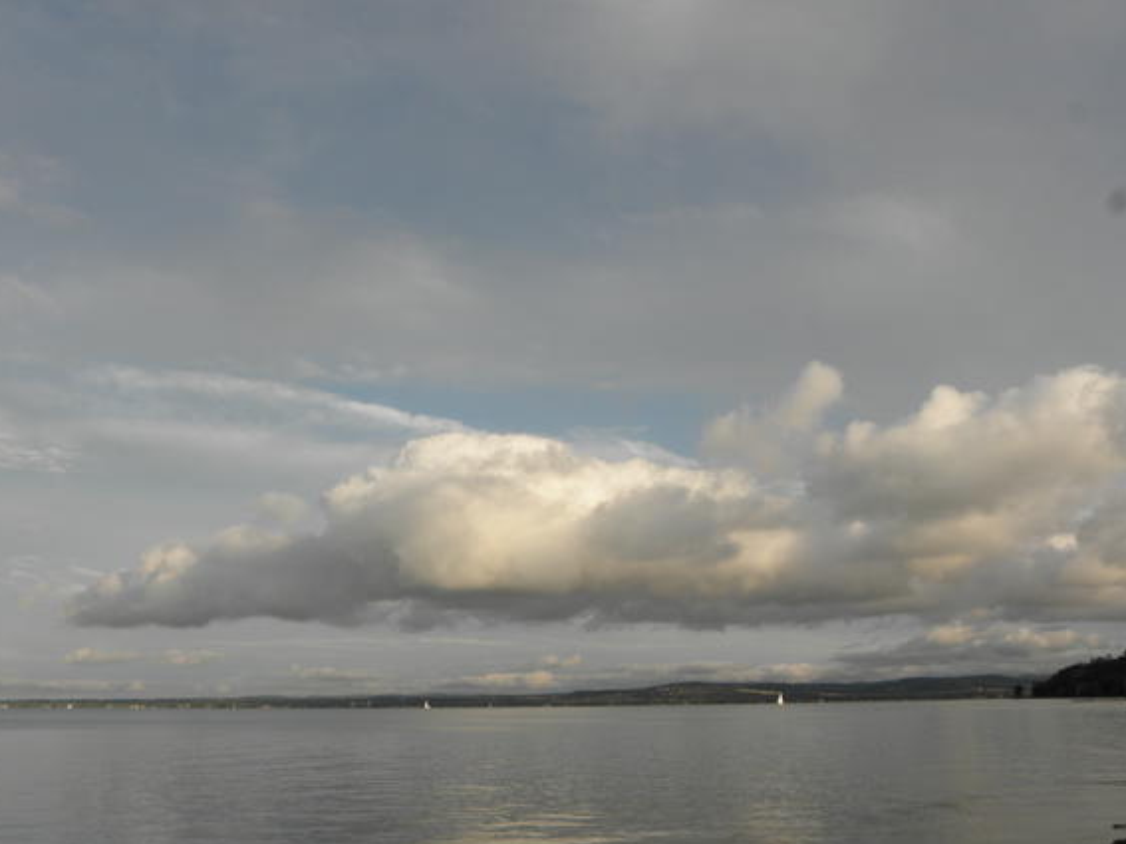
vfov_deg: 40.7
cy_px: 393
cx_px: 526
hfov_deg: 52.6
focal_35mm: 35
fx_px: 1138
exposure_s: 1/200
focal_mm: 5.52
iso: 64
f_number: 5.6
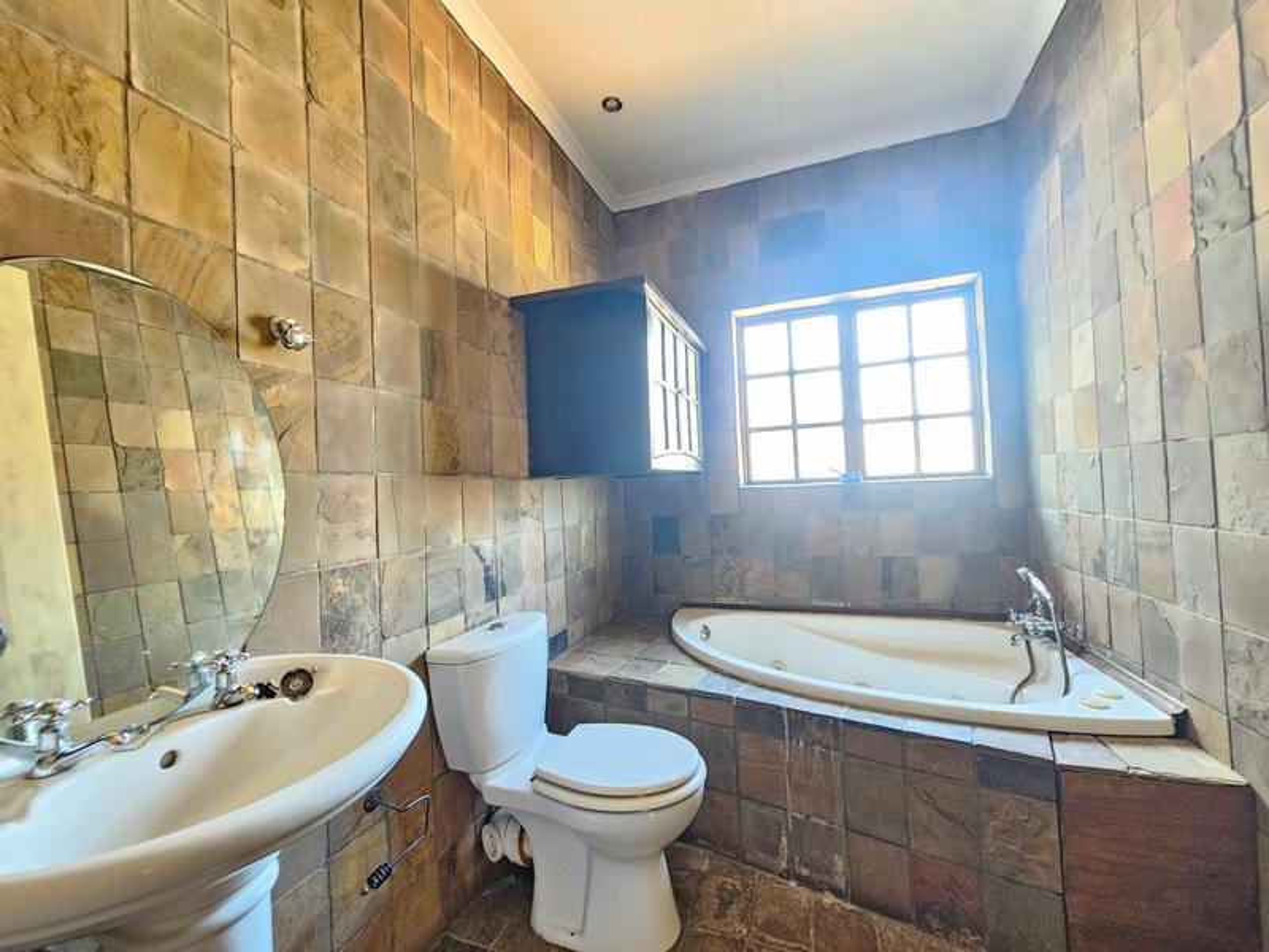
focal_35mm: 13
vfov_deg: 89.9
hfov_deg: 106.2
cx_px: 634
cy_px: 476
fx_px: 477
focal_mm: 2.2
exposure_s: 1/25
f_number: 2.2
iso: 640
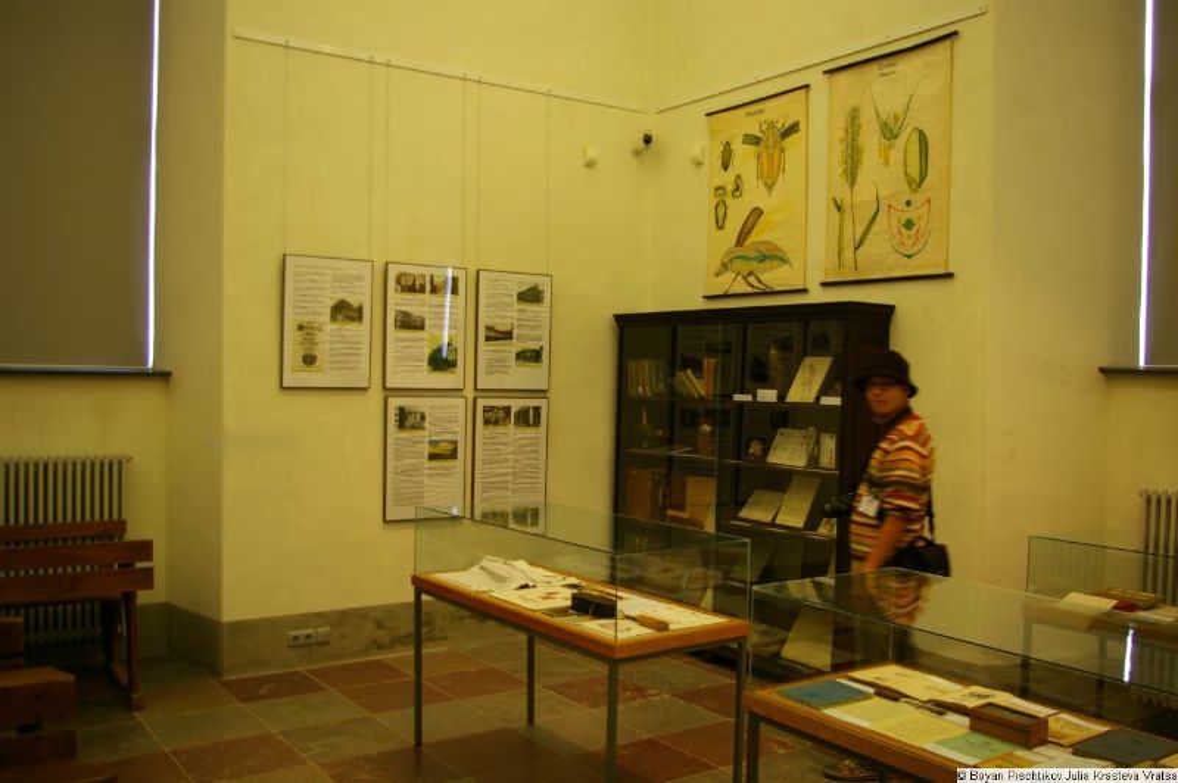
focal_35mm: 32
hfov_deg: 59.5
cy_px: 392
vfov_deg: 41.6
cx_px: 589
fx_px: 1030
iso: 200
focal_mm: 21
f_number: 4
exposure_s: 1/10
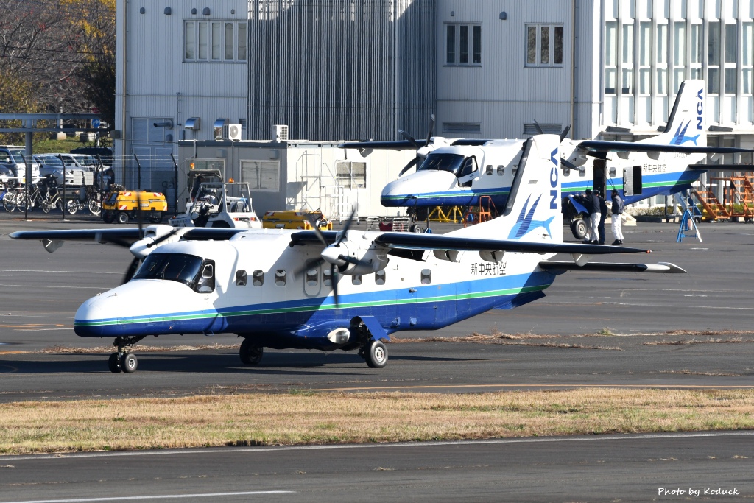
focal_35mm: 585
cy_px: 252
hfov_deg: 3.5
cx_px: 377
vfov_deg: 2.4
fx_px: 12253
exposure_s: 1/800
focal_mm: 390
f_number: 8
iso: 400
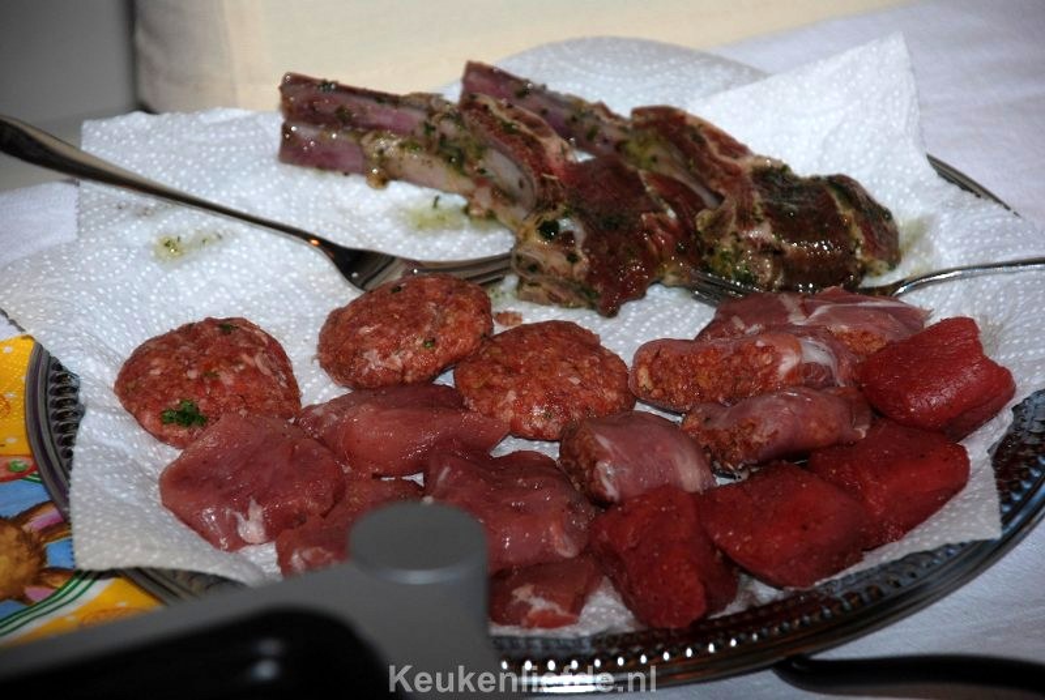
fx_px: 5887
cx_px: 522
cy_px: 350
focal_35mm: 202
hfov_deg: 10.1
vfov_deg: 6.8
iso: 160
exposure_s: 1/60
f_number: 5.6
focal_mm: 135
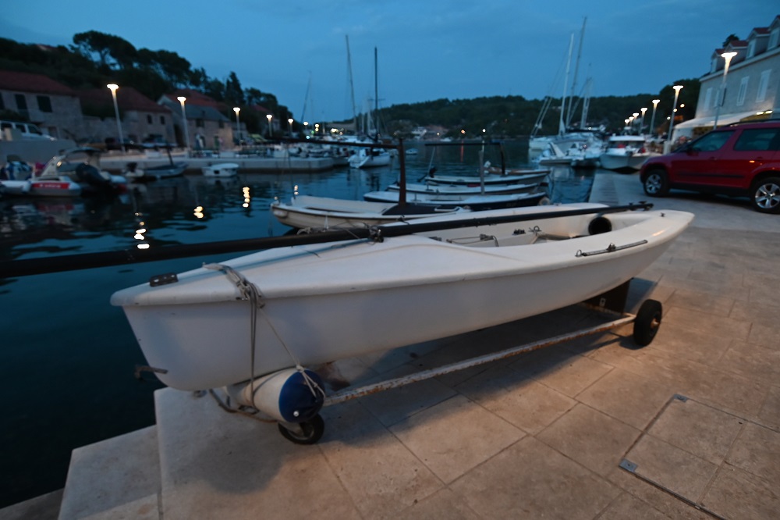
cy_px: 260
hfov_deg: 90.0
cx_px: 390
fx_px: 390
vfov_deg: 67.3
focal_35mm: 18
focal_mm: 12
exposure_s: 1/20
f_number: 4
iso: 1250
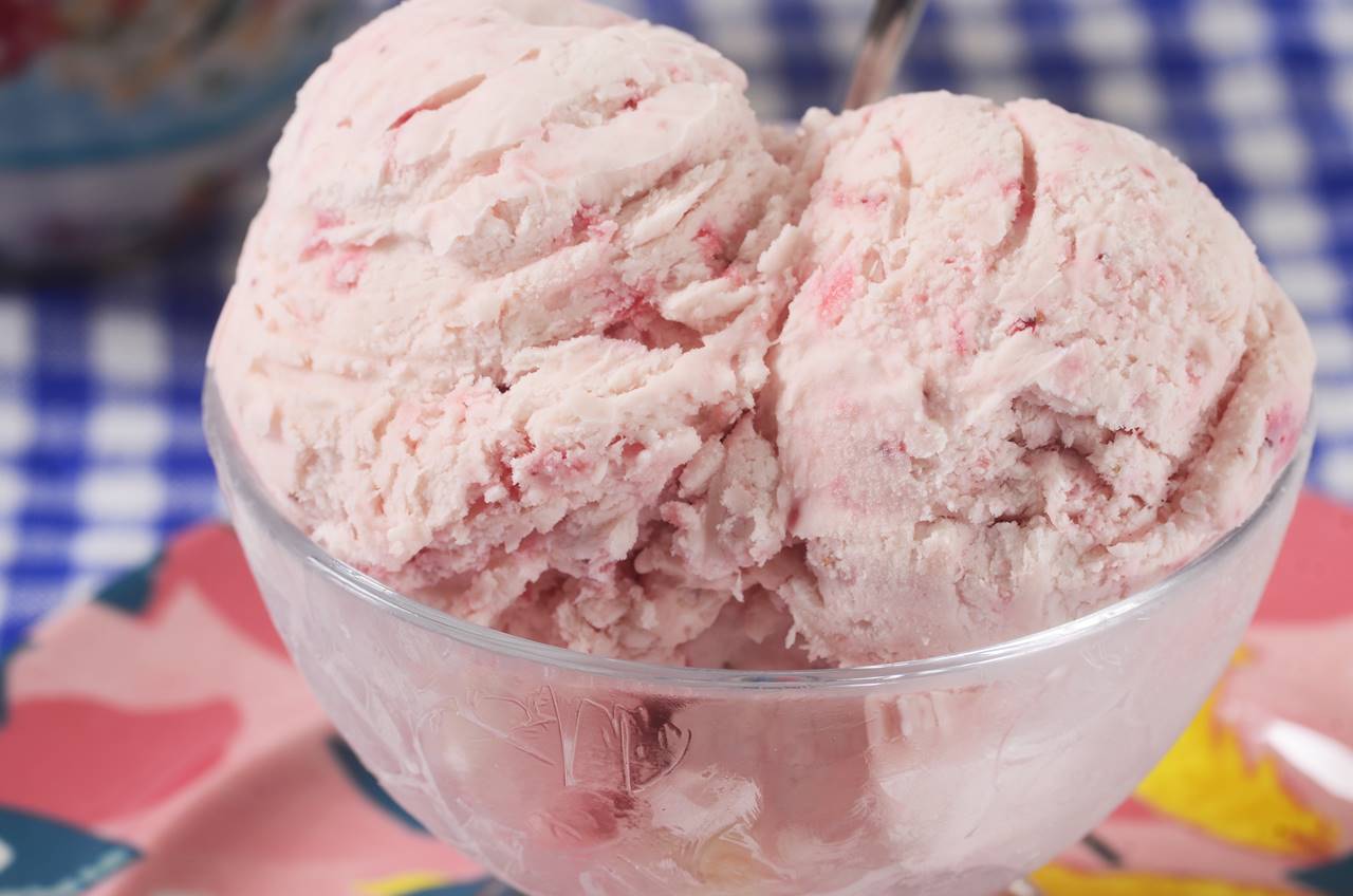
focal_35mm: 158
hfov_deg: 13.1
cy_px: 448
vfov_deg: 8.7
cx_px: 676
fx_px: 5908
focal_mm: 105
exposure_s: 1/30
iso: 100
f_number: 8
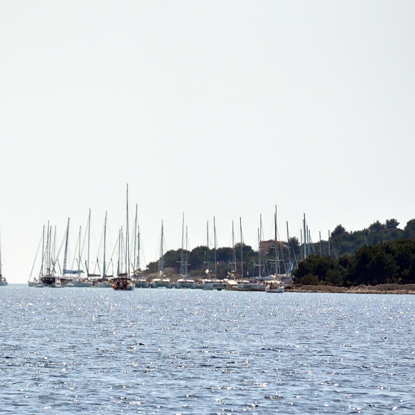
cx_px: 135
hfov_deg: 3.7
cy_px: 222
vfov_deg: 3.7
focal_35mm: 469
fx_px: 6361
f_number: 5.3
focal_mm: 220
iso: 720
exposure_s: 1/8000
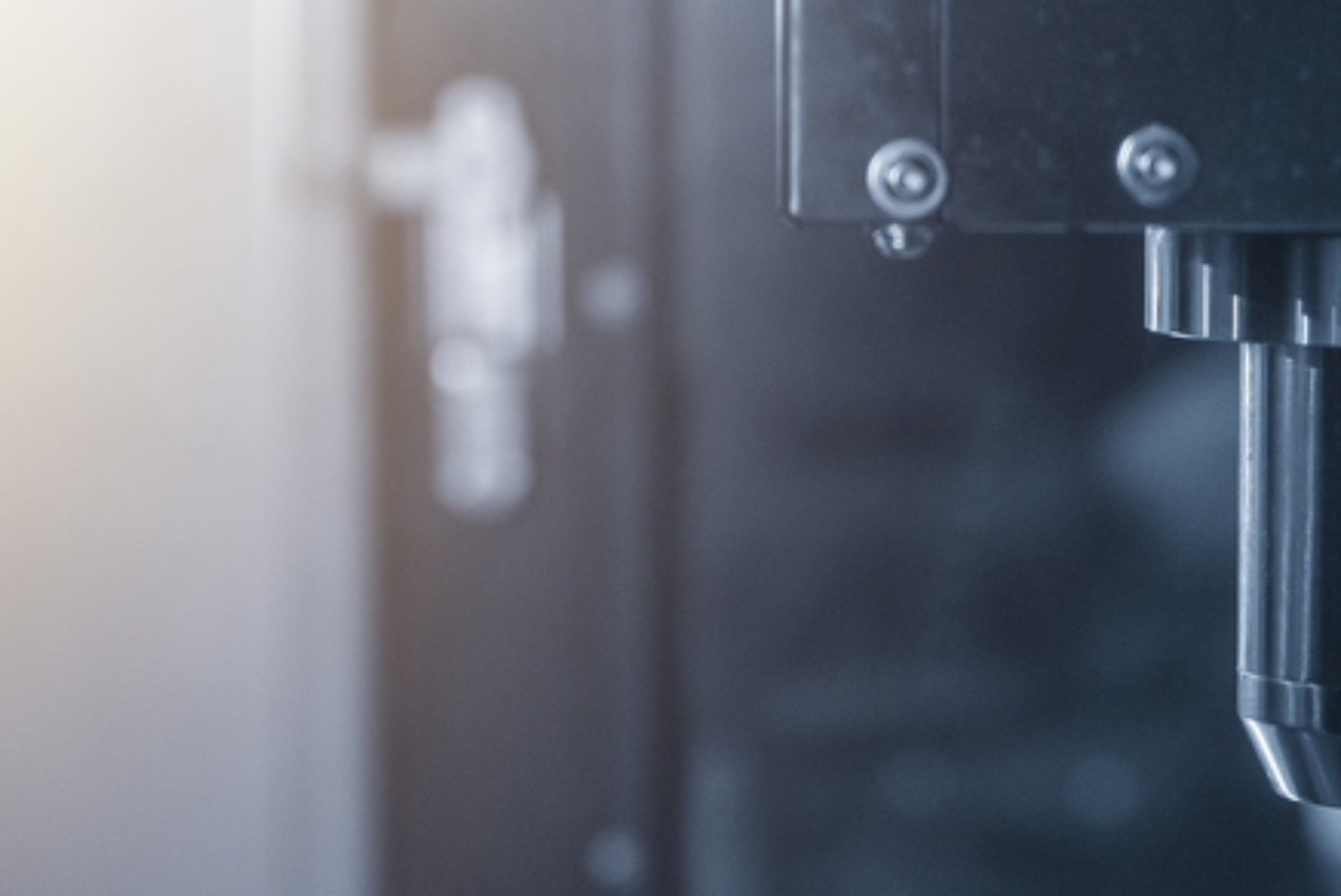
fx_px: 9095
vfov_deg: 5.6
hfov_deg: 8.4
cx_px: 1071
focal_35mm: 244
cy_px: 1253
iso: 1250
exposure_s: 1/250
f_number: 2.5
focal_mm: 85
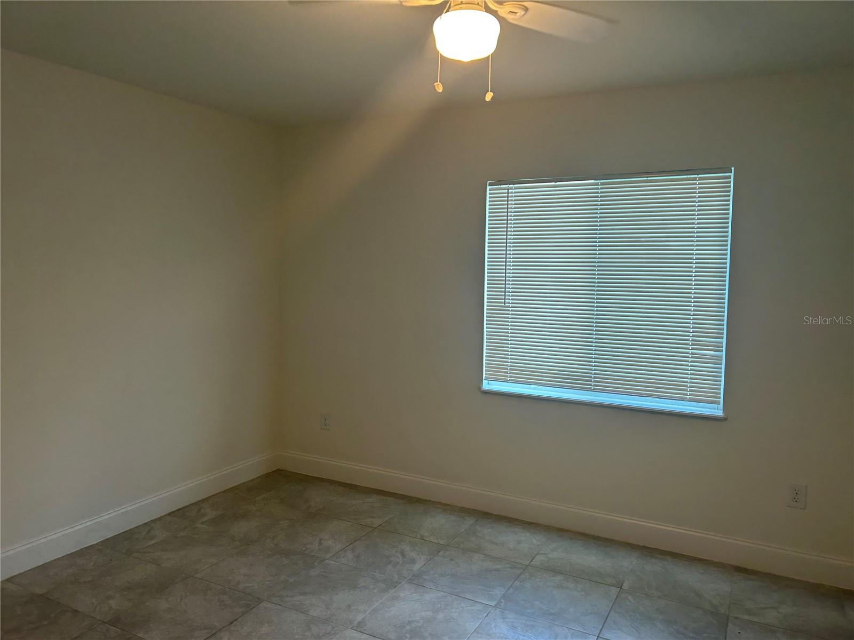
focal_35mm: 26
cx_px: 427
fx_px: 641
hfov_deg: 67.3
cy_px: 320
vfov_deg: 53.1
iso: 80
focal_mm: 5.7
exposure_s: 1/120
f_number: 1.5
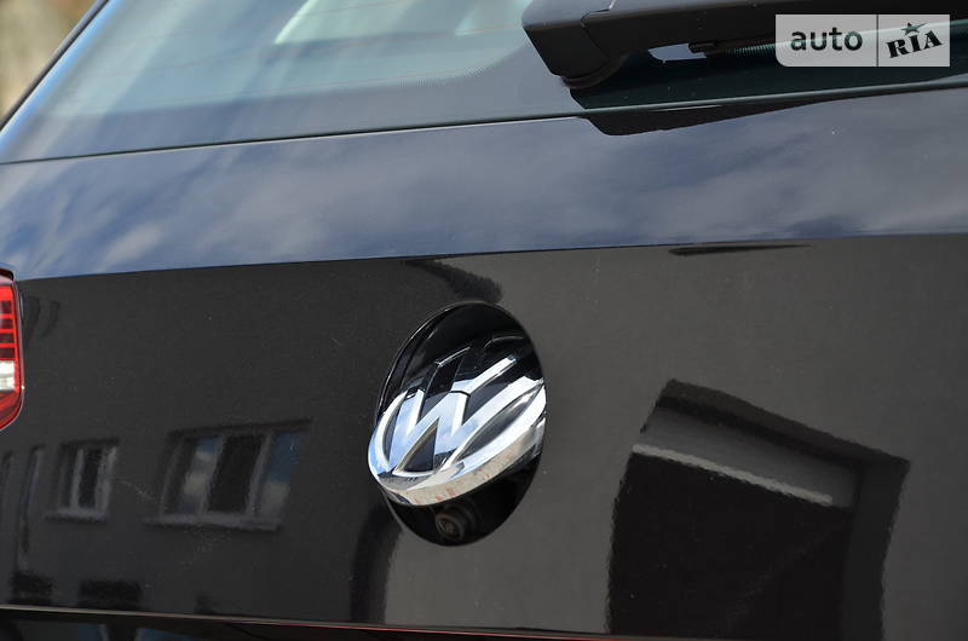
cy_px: 320
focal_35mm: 158
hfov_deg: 13.1
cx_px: 484
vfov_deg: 8.7
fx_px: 4227
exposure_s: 1/250
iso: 160
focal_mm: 105
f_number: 8
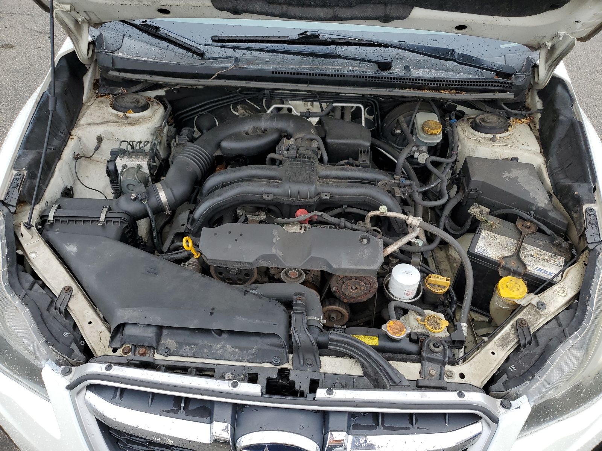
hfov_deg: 67.3
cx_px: 301
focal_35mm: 26
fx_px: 452
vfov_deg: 53.1
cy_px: 226
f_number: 1.5
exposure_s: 1/476
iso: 50
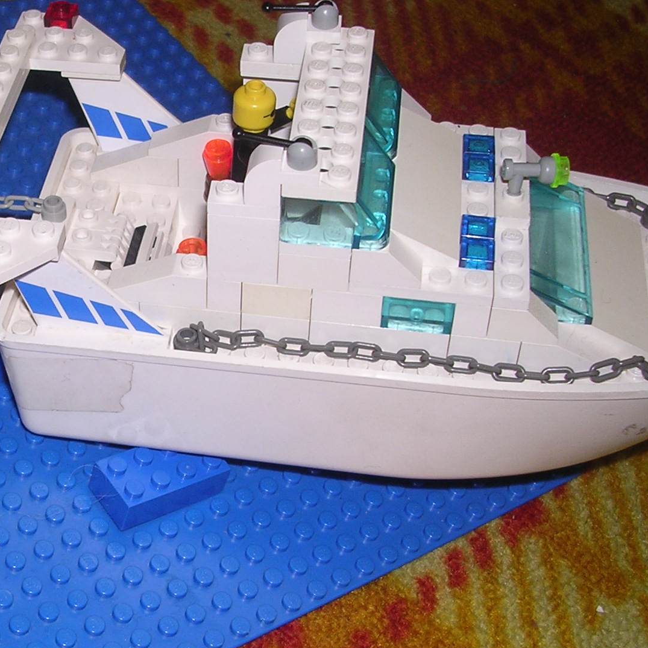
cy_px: 366
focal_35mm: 64
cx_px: 86
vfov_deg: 26.9
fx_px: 1355
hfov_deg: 26.1
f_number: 2.8
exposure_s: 1/60.1
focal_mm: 5.8
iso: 100
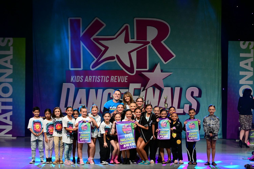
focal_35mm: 125
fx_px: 882
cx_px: 127
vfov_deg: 11.0
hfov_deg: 16.4
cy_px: 84
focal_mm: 125
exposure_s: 1/1000
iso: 3200
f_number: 3.2
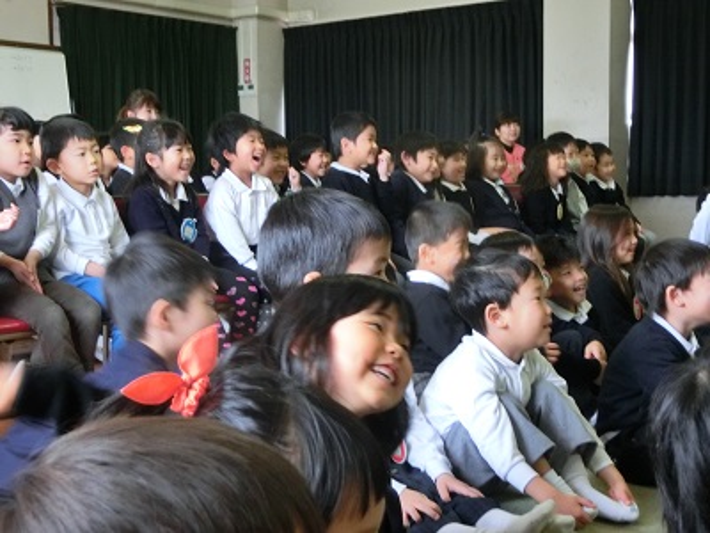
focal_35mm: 50
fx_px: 1026
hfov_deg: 38.2
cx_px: 355
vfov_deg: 29.1
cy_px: 266
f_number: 4.3
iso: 800
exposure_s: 1/60
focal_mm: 9.16
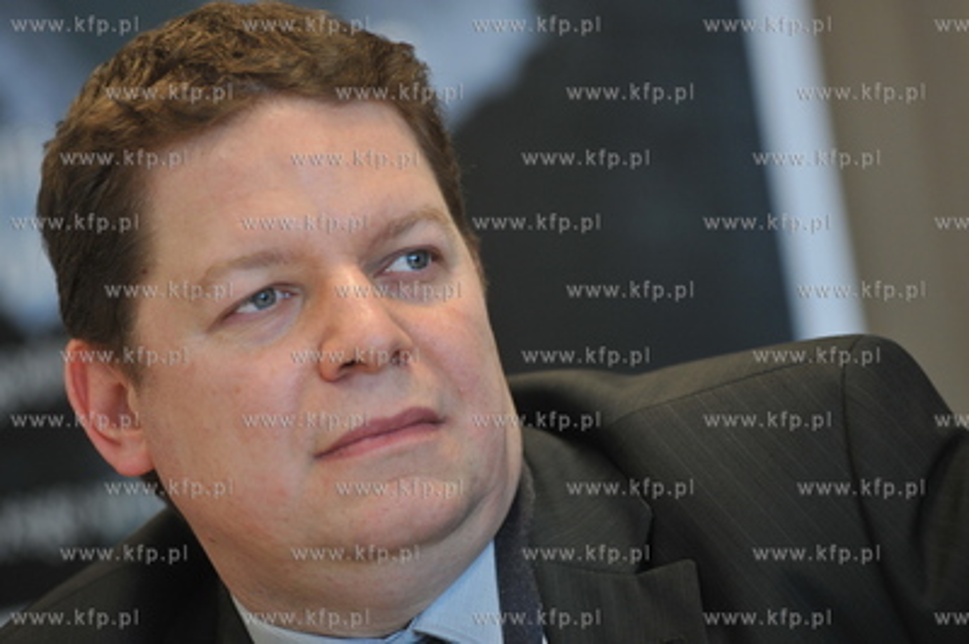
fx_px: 5379
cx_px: 484
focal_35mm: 200
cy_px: 322
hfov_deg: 10.3
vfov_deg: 6.9
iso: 1000
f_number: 4
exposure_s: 1/160
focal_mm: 200
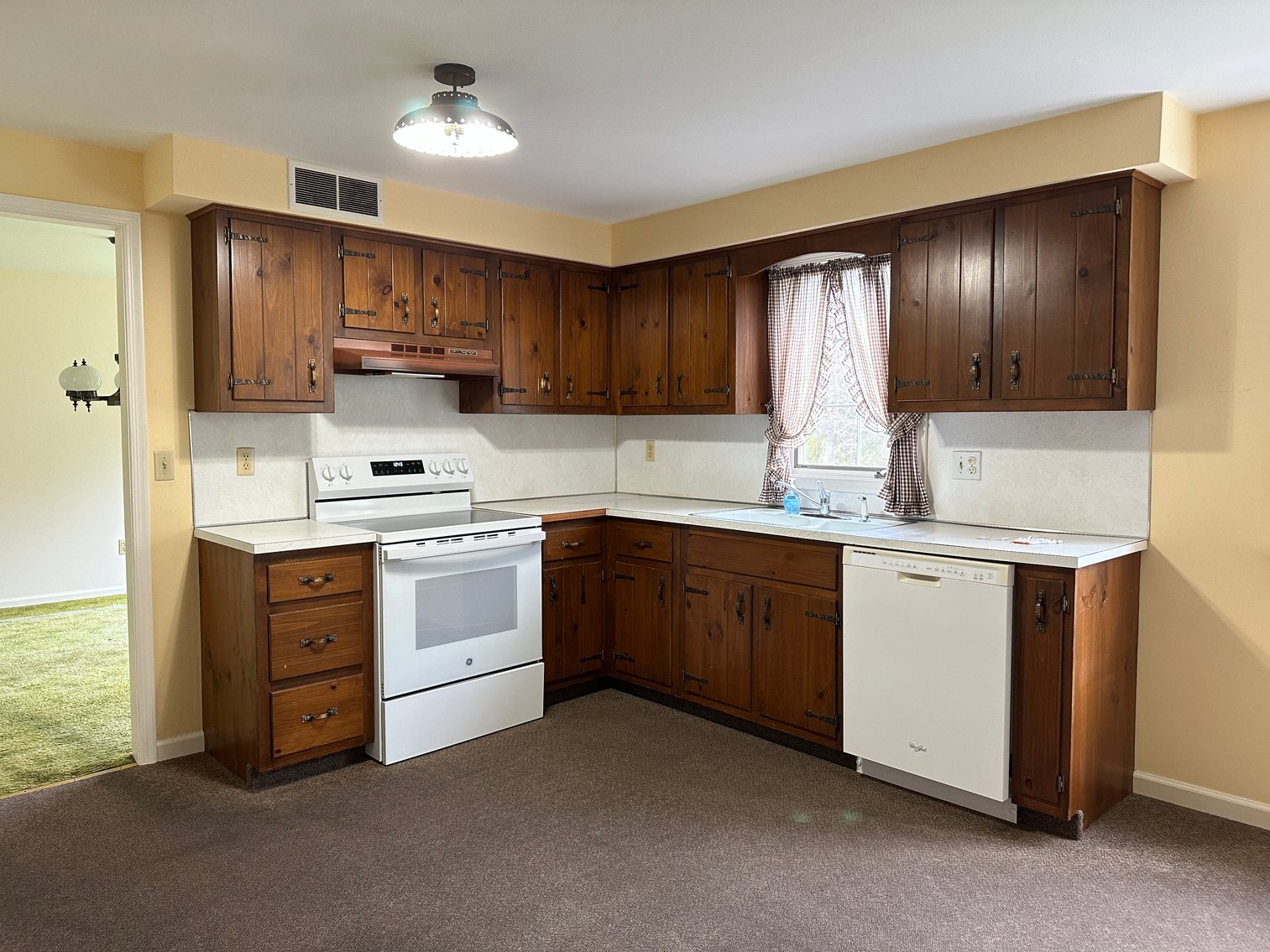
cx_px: 635
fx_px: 881
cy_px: 476
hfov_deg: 71.6
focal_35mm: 24
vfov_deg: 56.8
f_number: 1.78
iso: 200
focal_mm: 6.86
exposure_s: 1/60
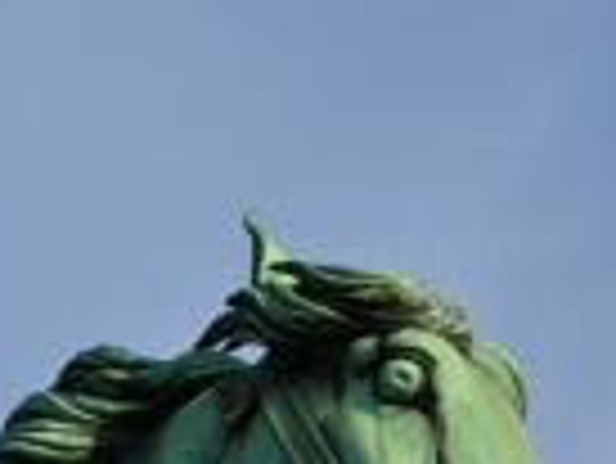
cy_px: 991
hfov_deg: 6.0
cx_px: -499
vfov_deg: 4.5
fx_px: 5806
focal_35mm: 326
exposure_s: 1/500
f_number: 5
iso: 80
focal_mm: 12.01
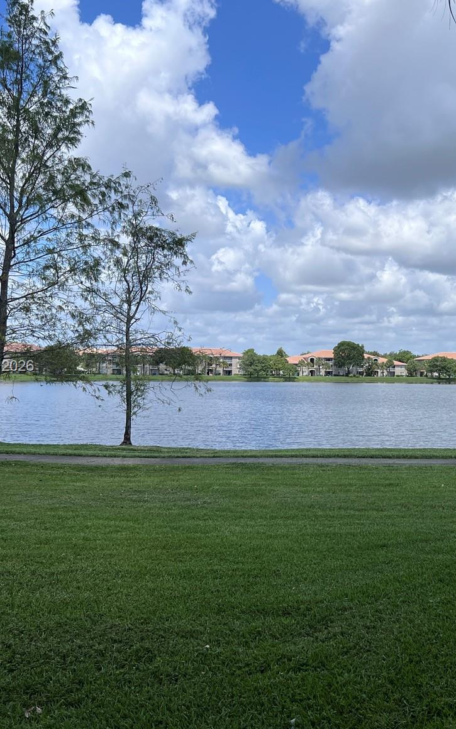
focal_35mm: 38
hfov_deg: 32.9
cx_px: 342
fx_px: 756
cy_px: 367
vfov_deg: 51.5
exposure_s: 1/5587
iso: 50
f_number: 1.5
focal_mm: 5.7
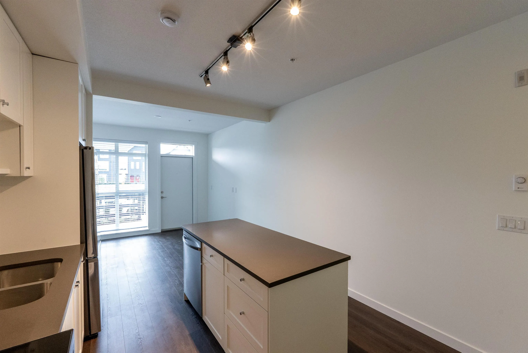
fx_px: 235
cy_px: 176
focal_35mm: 16
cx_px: 264
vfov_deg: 73.8
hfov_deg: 96.7
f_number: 10
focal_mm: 16
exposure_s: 1/40
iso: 4000
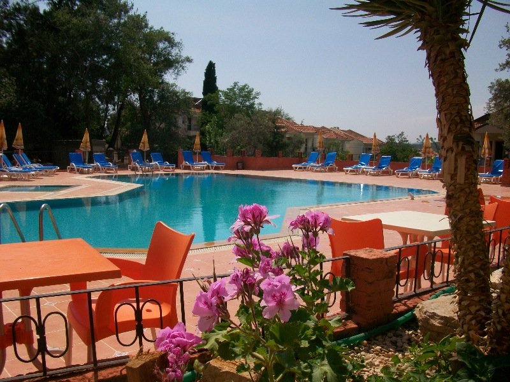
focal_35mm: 32
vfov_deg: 44.2
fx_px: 471
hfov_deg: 56.8
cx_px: 255
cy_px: 191
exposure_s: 1/640
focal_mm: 5.7
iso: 64
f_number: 5.5
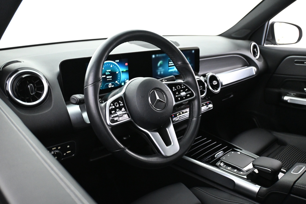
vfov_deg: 43.6
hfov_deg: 61.9
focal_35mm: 30
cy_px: 102
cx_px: 153
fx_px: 255
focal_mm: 20
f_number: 3.8
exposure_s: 1/30
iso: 4000
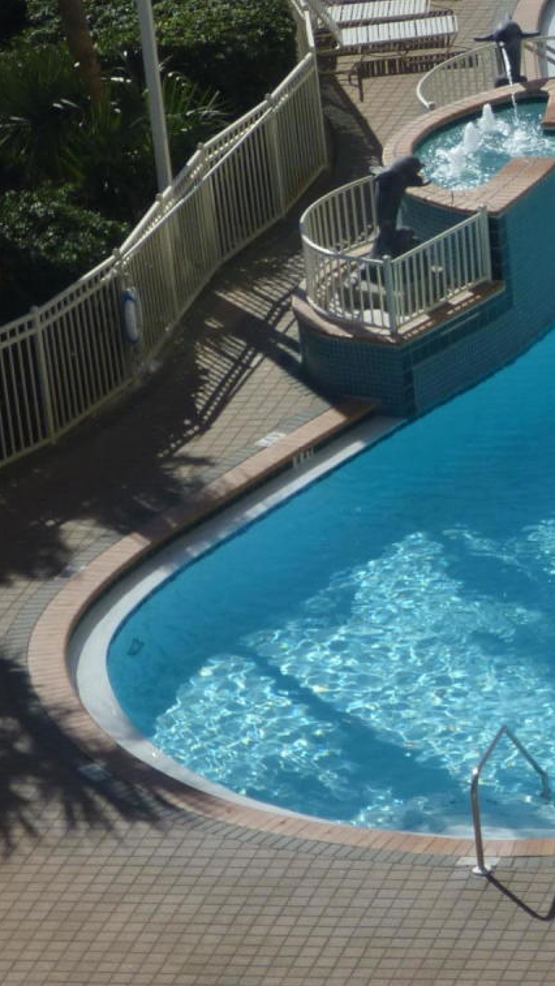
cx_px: 932
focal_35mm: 210
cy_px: 322
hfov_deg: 5.7
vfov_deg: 10.3
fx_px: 5492
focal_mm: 13.11
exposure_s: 1/1600
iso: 100
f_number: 4.4
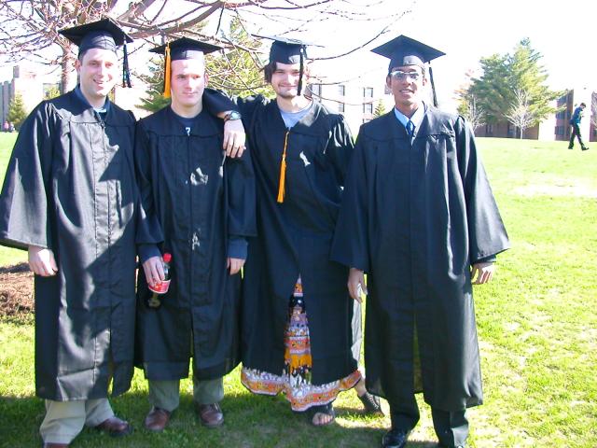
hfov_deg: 50.1
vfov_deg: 38.7
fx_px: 638
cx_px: 298
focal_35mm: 37
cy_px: 224
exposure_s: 1/196
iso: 100
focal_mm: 5.6
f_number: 2.7
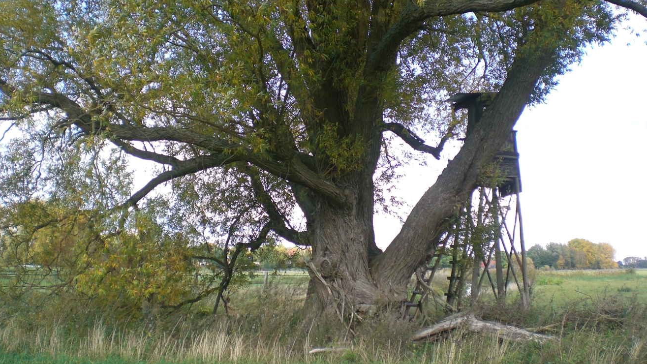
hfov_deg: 48.4
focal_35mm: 42
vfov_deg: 28.2
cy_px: 127
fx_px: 721
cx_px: 322
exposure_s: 1/125
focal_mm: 6.3
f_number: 3.1
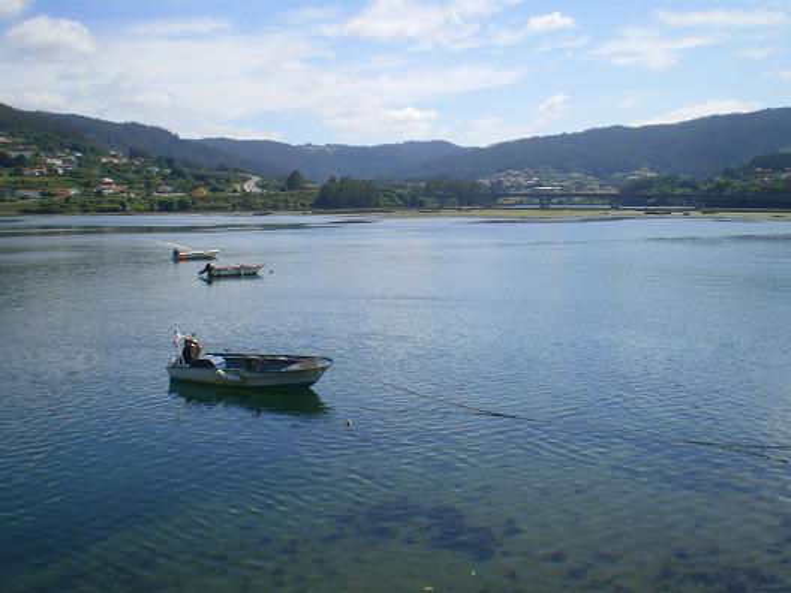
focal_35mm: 38
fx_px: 868
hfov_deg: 49.0
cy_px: 296
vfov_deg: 37.7
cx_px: 396
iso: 64
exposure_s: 1/400
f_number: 4.6
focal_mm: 6.3
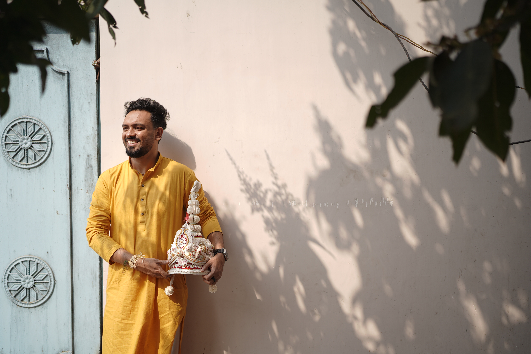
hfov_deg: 54.4
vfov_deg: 37.9
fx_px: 516
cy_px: 177
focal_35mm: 35
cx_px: 266
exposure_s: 1/2500
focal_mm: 35
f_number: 1.4
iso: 80
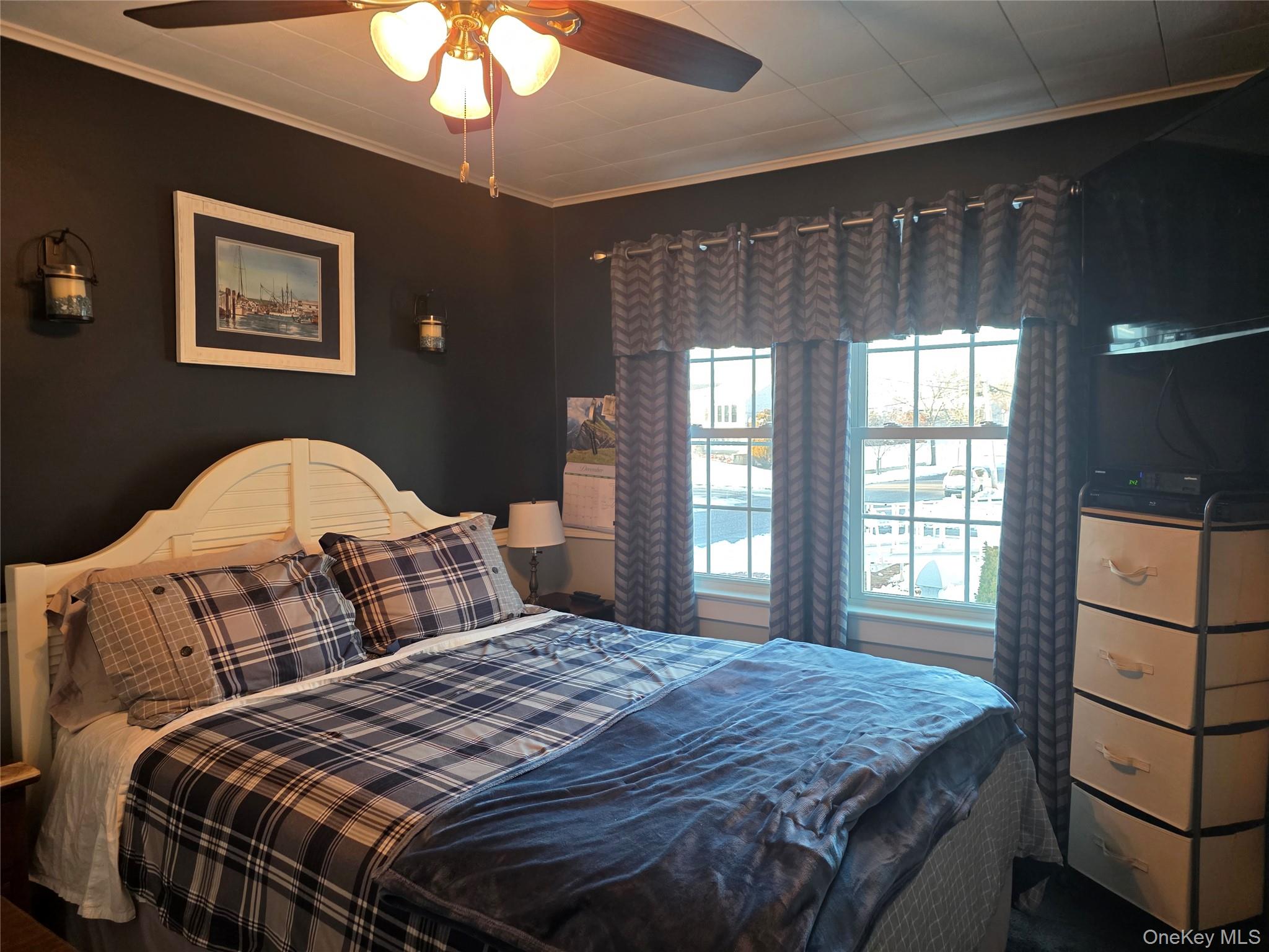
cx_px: 634
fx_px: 843
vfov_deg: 58.9
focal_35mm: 23
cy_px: 476
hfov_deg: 73.9
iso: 500
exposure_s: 1/120
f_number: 1.7
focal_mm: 6.3
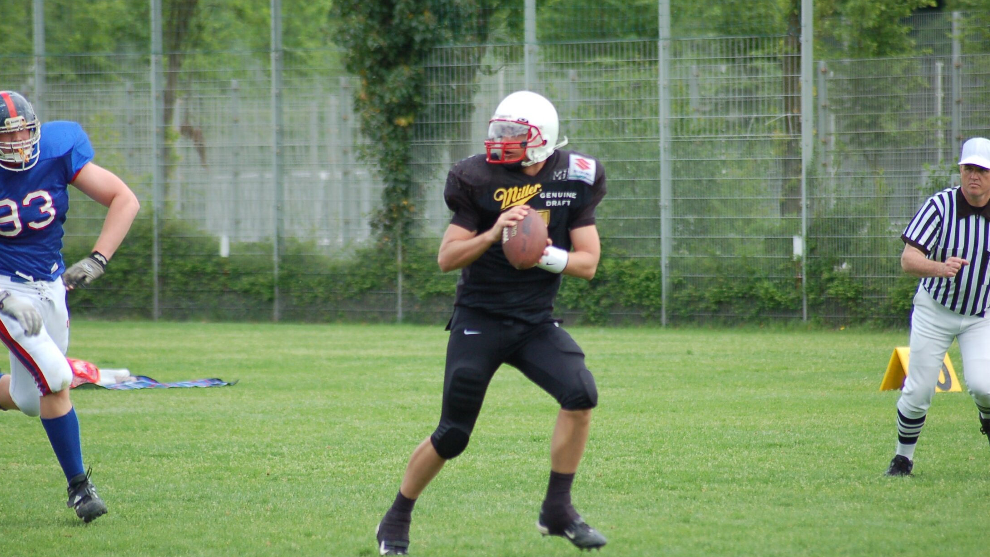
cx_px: 494
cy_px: 276
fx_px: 9083
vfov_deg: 3.5
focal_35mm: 346
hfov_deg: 6.2
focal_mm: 220
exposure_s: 1/640
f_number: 5.3
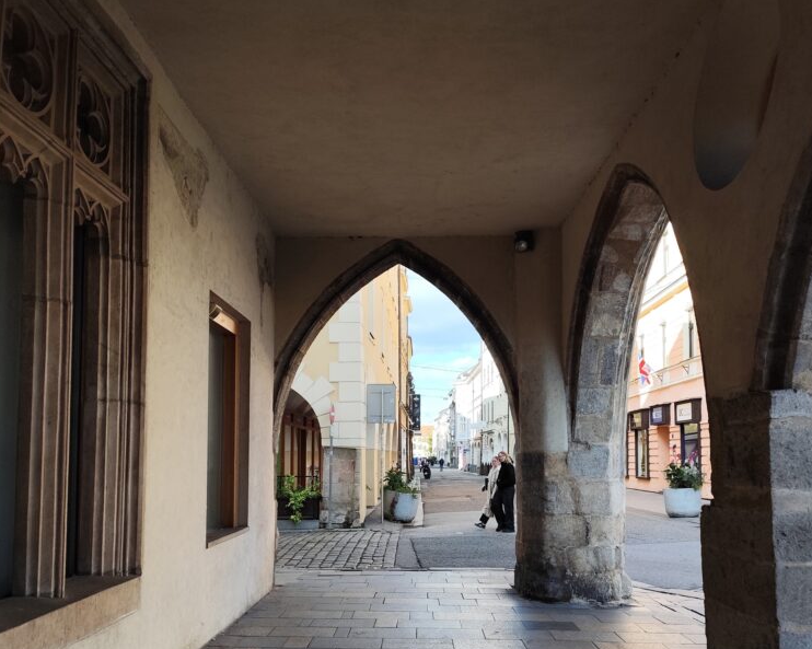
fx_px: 745
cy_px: 416
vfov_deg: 46.6
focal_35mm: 31
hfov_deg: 57.2
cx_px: 417
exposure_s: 1/339
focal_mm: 6.19
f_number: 1.65
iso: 50
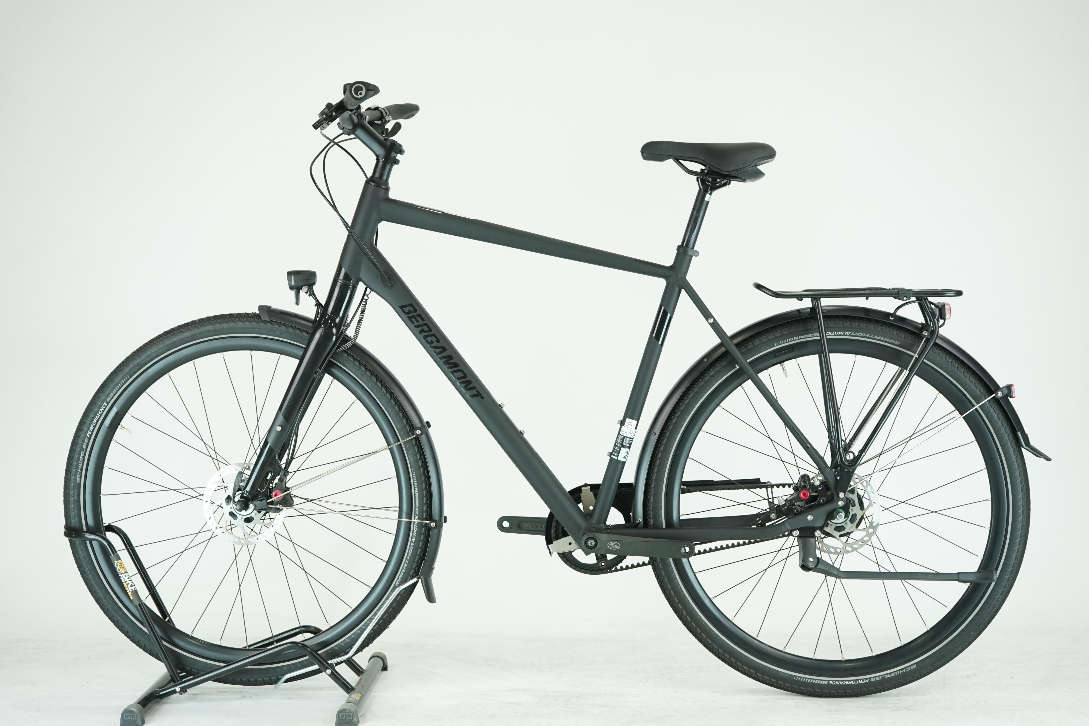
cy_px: 363
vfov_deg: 26.0
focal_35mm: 52
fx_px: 1573
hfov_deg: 38.2
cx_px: 544
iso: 1600
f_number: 5.6
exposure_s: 1/200
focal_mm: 52
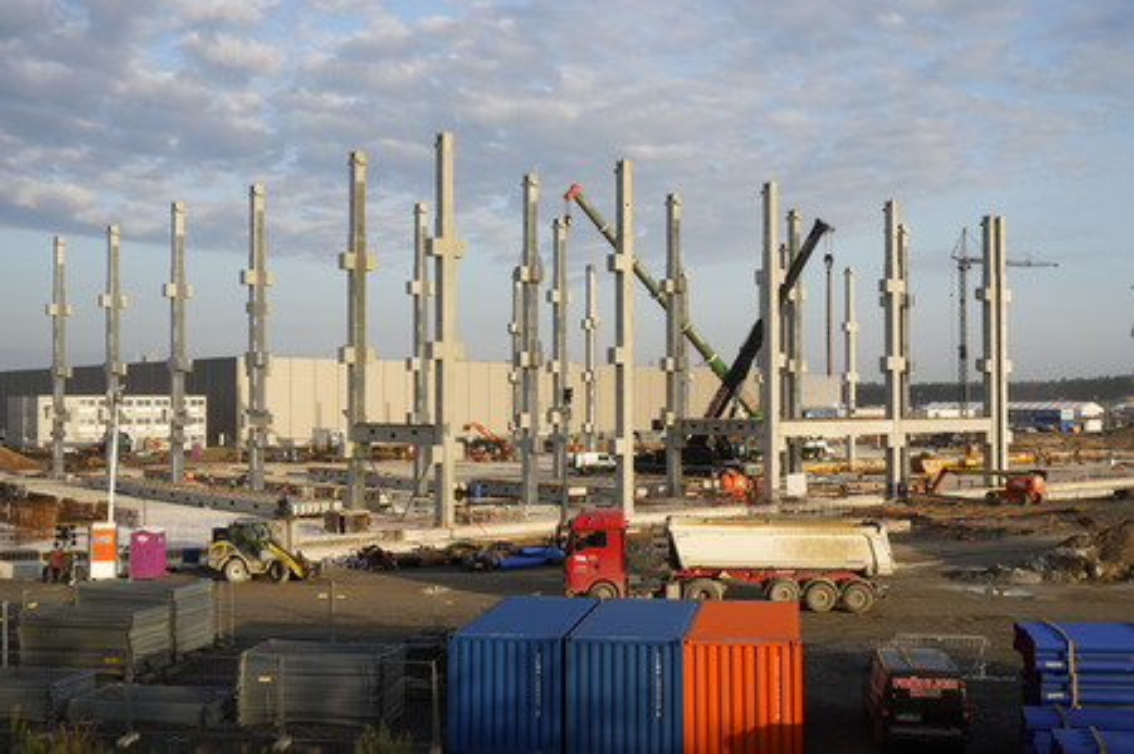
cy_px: 377
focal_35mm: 42
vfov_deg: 31.8
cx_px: 567
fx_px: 1322
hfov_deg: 46.4
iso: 320
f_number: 11
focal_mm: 42
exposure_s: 1/250
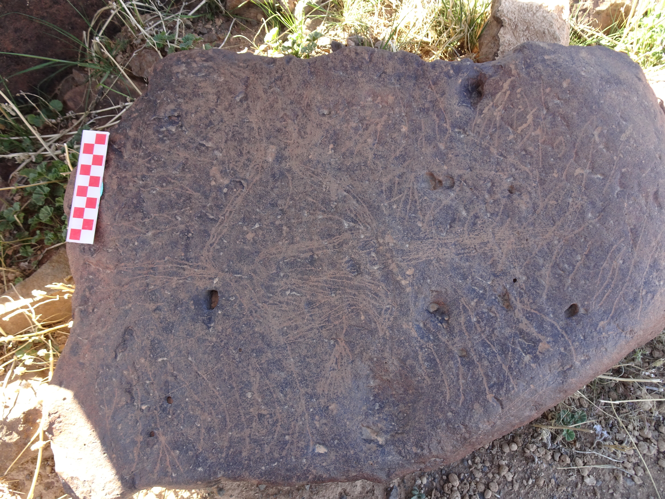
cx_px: 332
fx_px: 461
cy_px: 250
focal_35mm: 24
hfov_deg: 71.6
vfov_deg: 56.8
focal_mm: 4.1
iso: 80
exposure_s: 1/60
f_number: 3.5
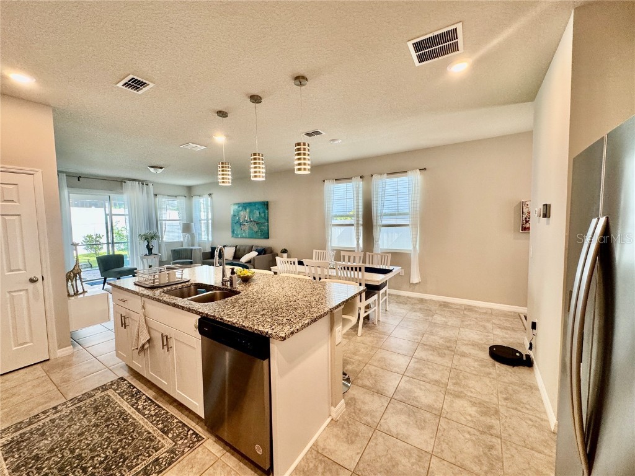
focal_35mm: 14
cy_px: 238
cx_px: 318
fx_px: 257
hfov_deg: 102.1
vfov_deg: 85.7
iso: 160
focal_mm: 2.22
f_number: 2.2
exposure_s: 1/120
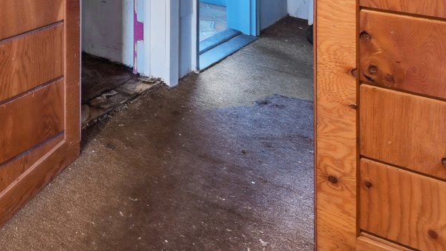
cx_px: -122
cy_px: -154
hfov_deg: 32.6
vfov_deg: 20.1
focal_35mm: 49
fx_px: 580
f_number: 8
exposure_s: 1/6
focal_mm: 14
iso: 400
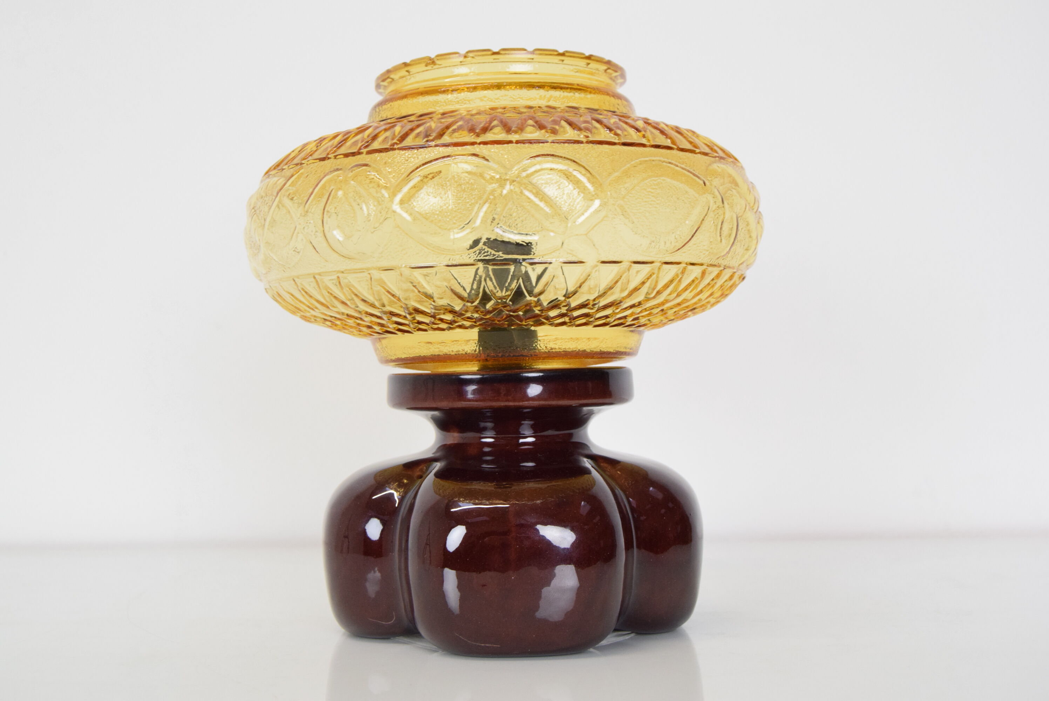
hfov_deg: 43.6
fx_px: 1312
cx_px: 524
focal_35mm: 45
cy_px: 350
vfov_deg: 29.9
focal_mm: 30
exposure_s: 1/200
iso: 1600
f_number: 7.1
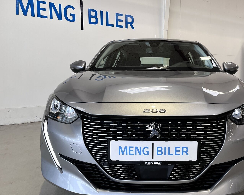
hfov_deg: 52.2
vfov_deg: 43.3
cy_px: 104
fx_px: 246
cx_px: 154
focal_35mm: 34
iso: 80
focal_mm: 5.1
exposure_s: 1/100
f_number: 1.6
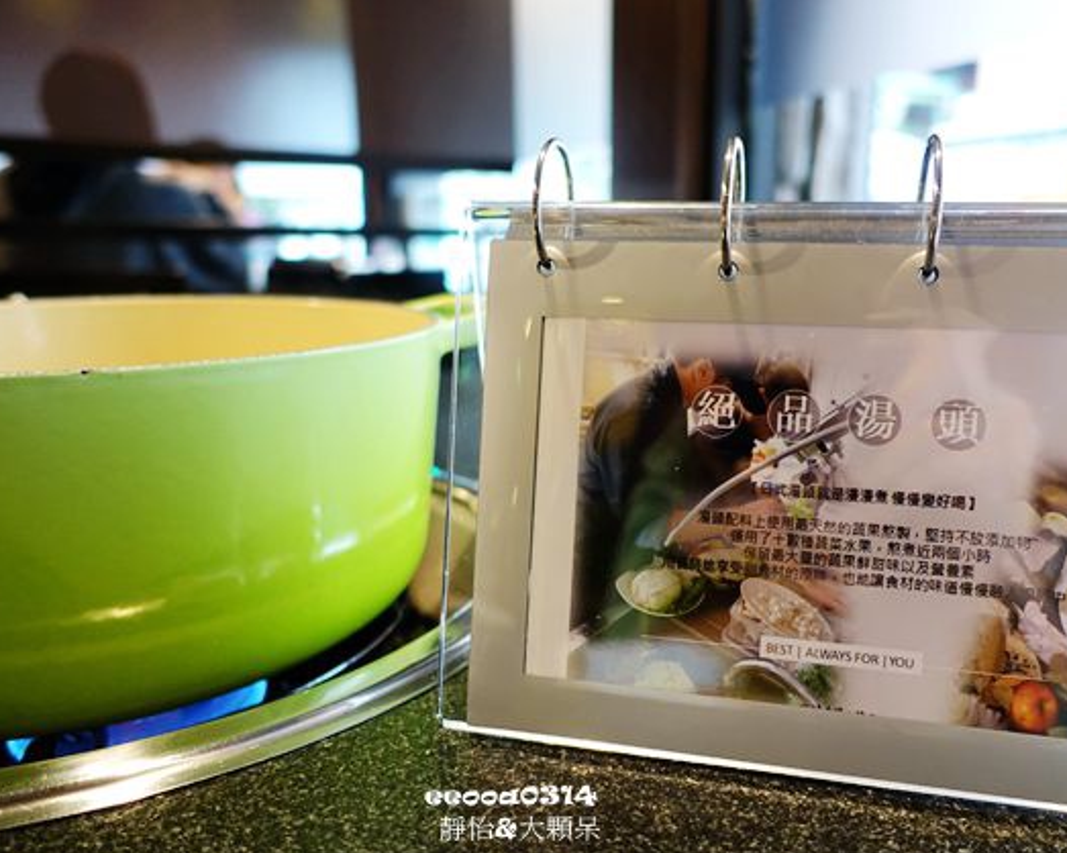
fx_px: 884
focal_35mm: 28
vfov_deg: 51.5
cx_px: 612
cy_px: 440
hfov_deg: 61.9
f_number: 1.8
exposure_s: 1/30
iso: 640
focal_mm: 8.8
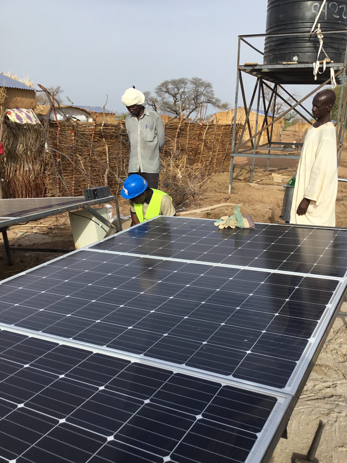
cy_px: 232
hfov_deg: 45.4
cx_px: 174
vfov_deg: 58.4
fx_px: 414
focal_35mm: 31
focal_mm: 3.3
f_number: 2.4
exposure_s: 1/1072
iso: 25
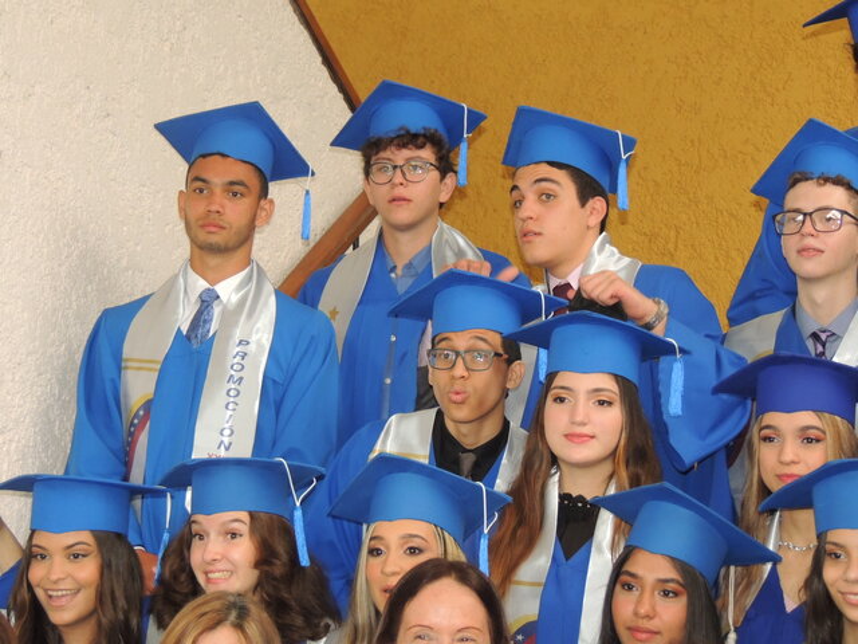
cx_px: 429
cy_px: 322
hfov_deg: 16.4
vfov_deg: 12.3
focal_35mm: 120
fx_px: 2974
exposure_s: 1/60
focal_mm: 21.4
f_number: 4.2
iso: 560
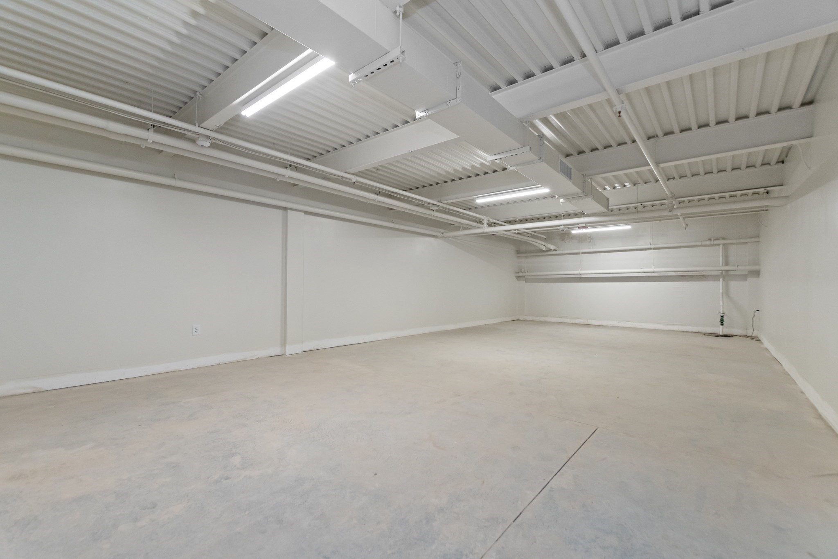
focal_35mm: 15
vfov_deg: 77.3
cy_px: 280
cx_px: 419
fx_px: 349
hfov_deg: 100.4
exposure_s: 1/80
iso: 400
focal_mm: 10
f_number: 5
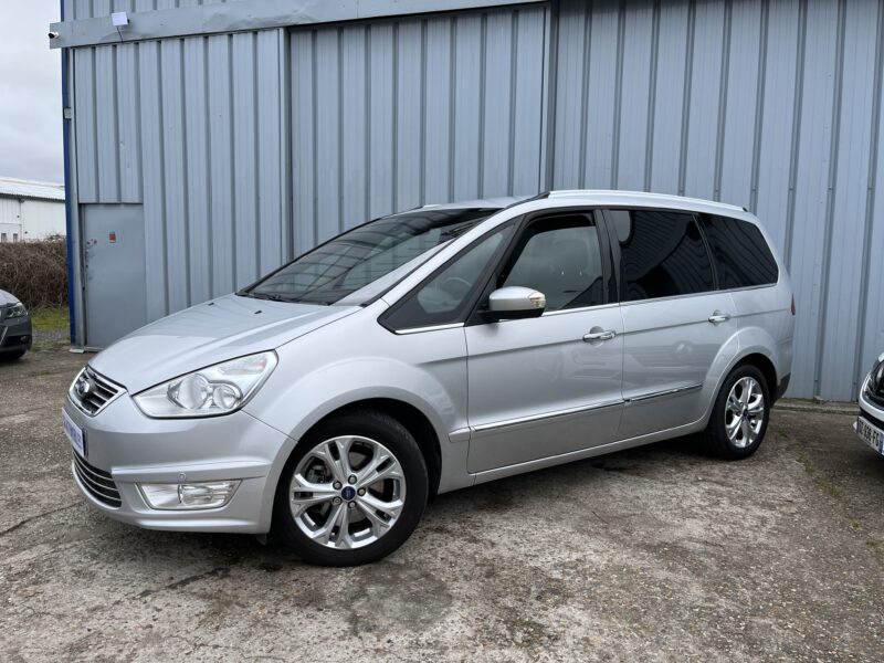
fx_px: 664
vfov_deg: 53.1
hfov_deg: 67.3
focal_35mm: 26
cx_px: 442
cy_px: 332
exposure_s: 1/1086
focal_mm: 5.1
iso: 50
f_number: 1.6
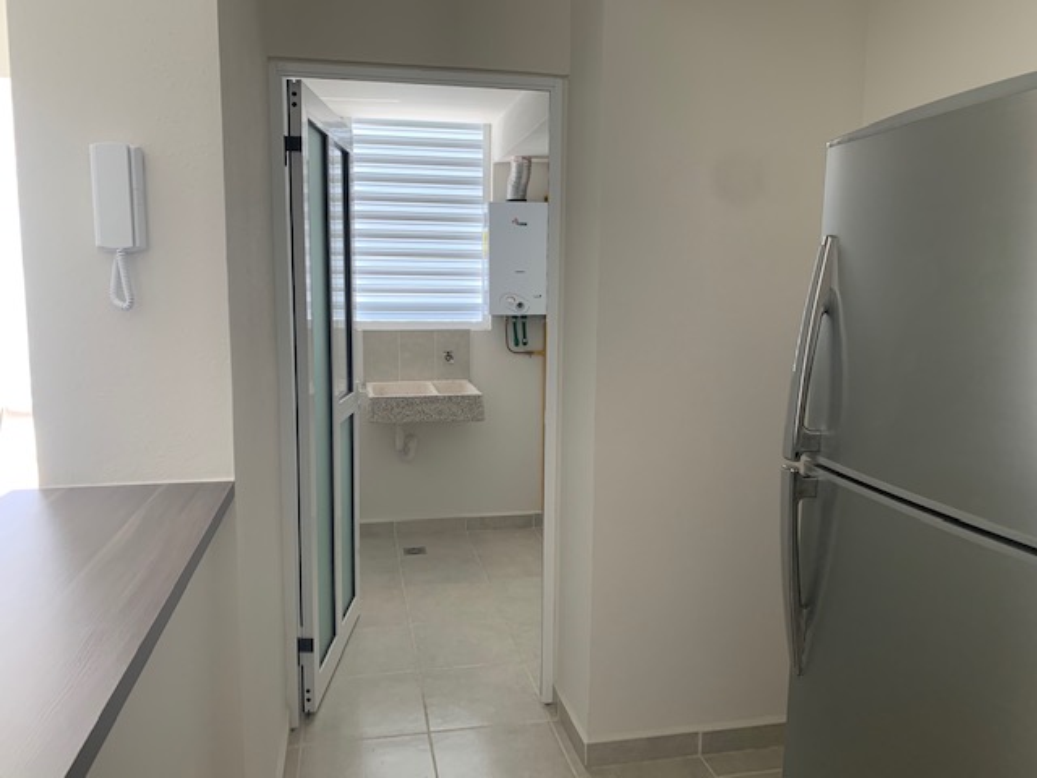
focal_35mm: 26
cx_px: 518
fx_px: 779
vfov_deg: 53.1
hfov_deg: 67.3
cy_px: 389
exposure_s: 1/121
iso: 100
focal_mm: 4.25
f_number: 1.8
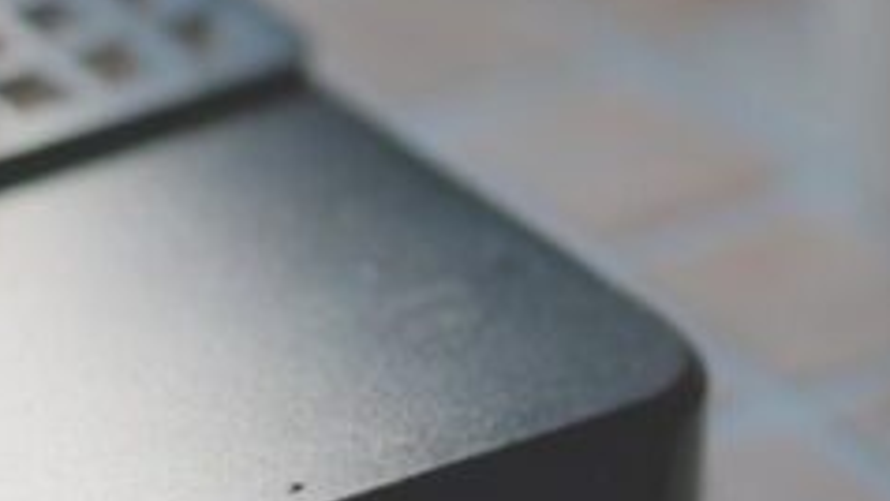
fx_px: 7978
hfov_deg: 6.3
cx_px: -280
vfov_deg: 3.6
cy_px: -422
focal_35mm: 338
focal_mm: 50
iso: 100
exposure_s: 1/1250
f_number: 1.8
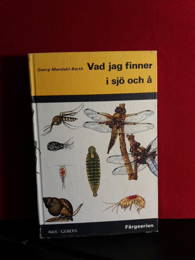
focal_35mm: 28
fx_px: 210
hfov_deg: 49.7
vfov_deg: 63.4
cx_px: 98
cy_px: 130
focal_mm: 3.7
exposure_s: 1/33
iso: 80
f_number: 1.9
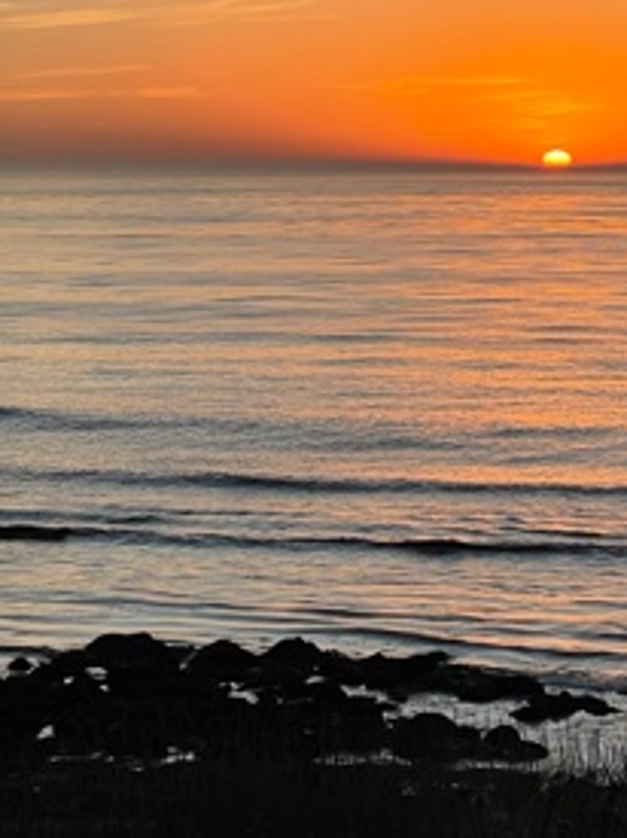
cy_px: 24
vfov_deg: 16.0
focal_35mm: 121
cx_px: 575
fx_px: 2925
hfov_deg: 12.1
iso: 25
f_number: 2
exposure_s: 1/675
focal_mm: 6
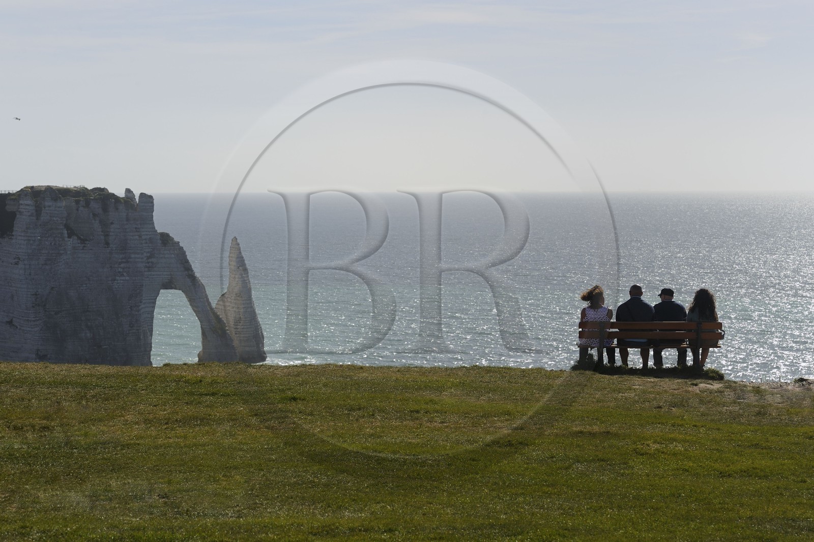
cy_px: 271
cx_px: 407
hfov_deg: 18.6
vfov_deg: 12.4
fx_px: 2487
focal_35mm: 110
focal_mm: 110
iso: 200
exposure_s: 1/400
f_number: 9
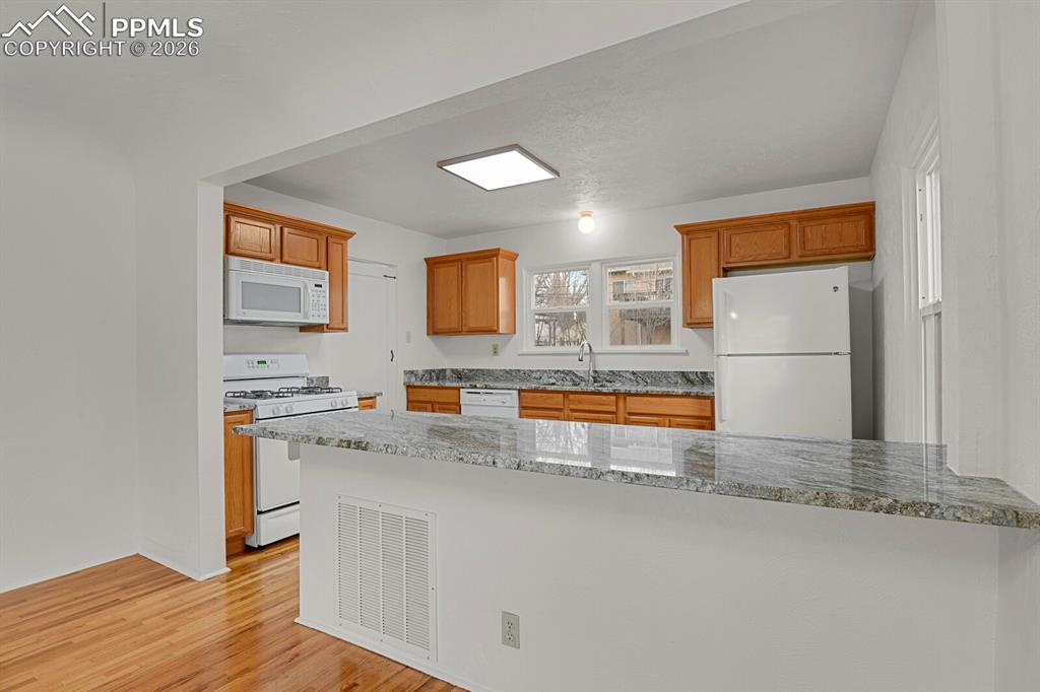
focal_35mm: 17
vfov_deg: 70.4
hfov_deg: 93.3
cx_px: 520
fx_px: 491
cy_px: 346
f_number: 8
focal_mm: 17
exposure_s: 1
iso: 250
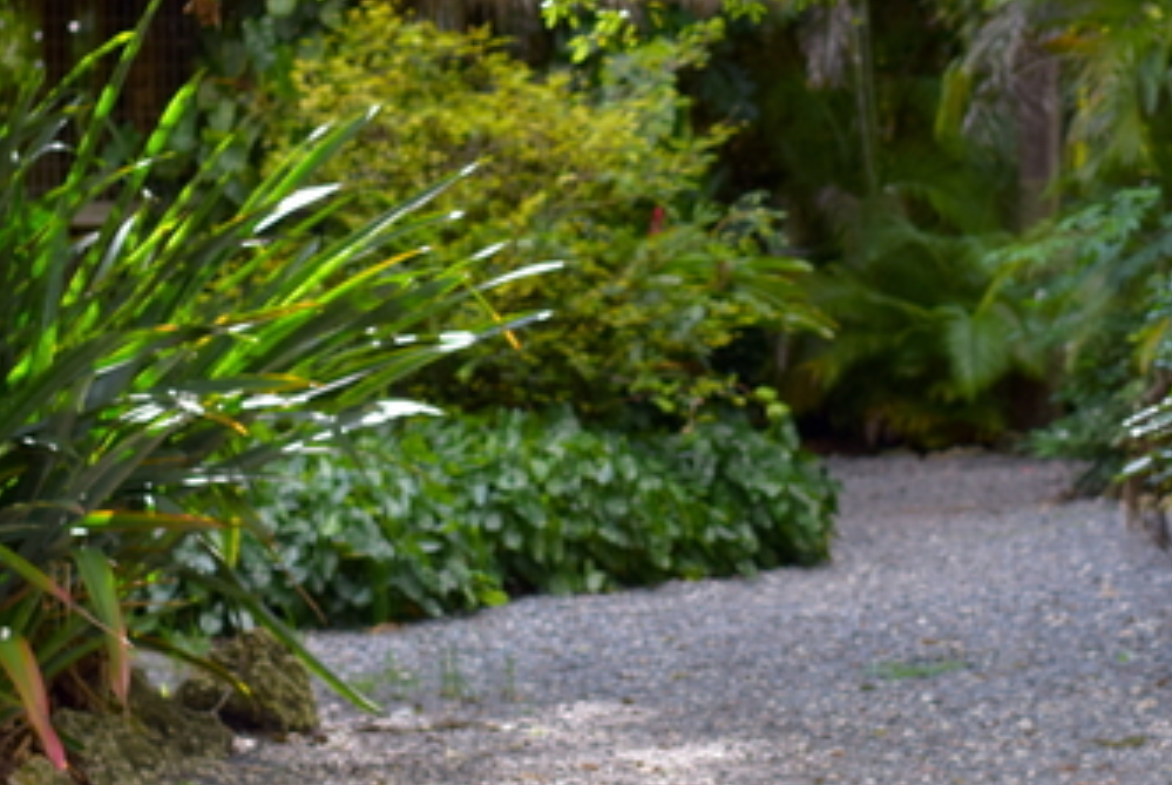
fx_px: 4401
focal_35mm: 135
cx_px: 852
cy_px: 378
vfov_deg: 10.2
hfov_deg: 15.1
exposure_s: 1/400
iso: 200
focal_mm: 50
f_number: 2.8
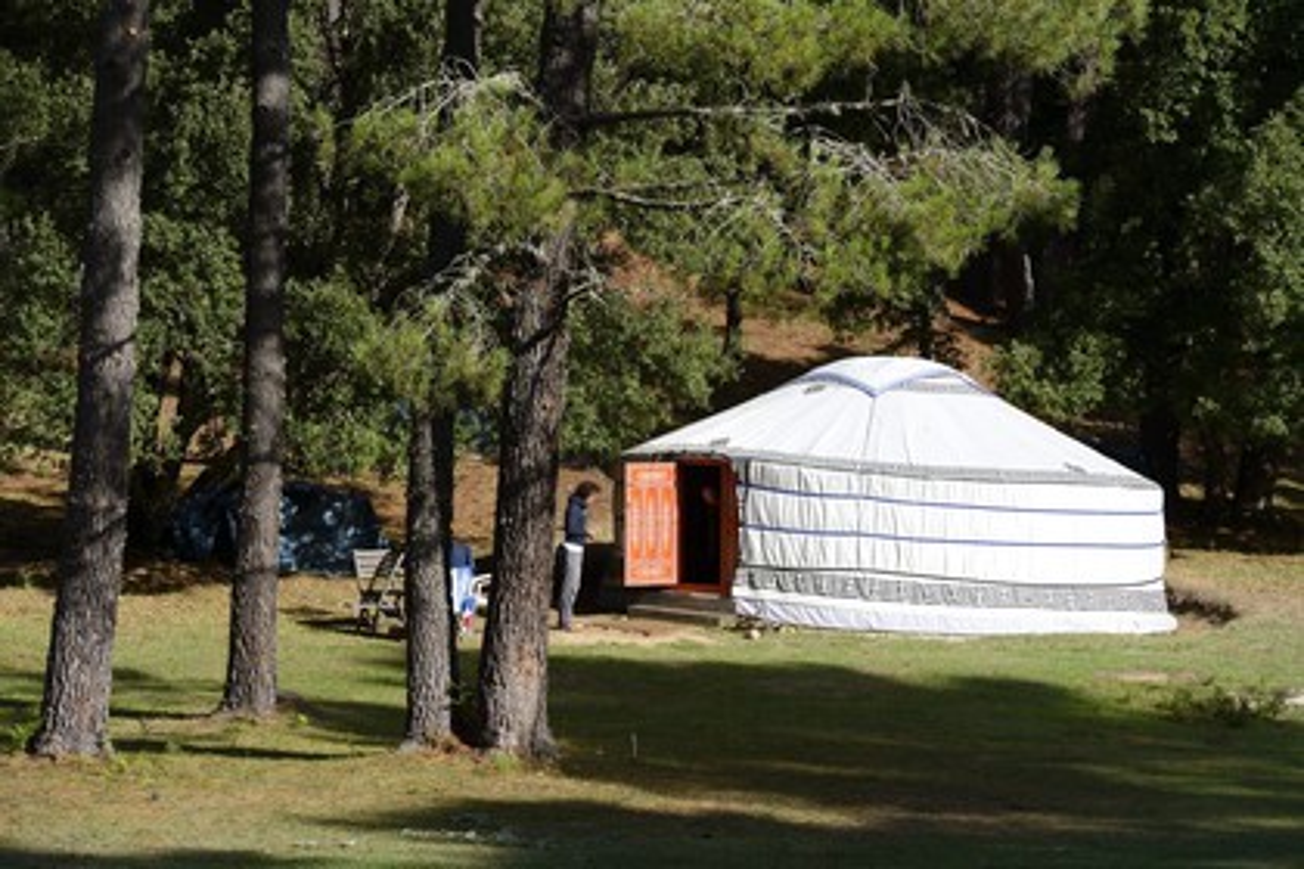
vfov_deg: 7.4
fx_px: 6701
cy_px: 434
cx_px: 652
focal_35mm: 185
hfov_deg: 11.1
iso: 200
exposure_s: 1/250
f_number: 11
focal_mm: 185
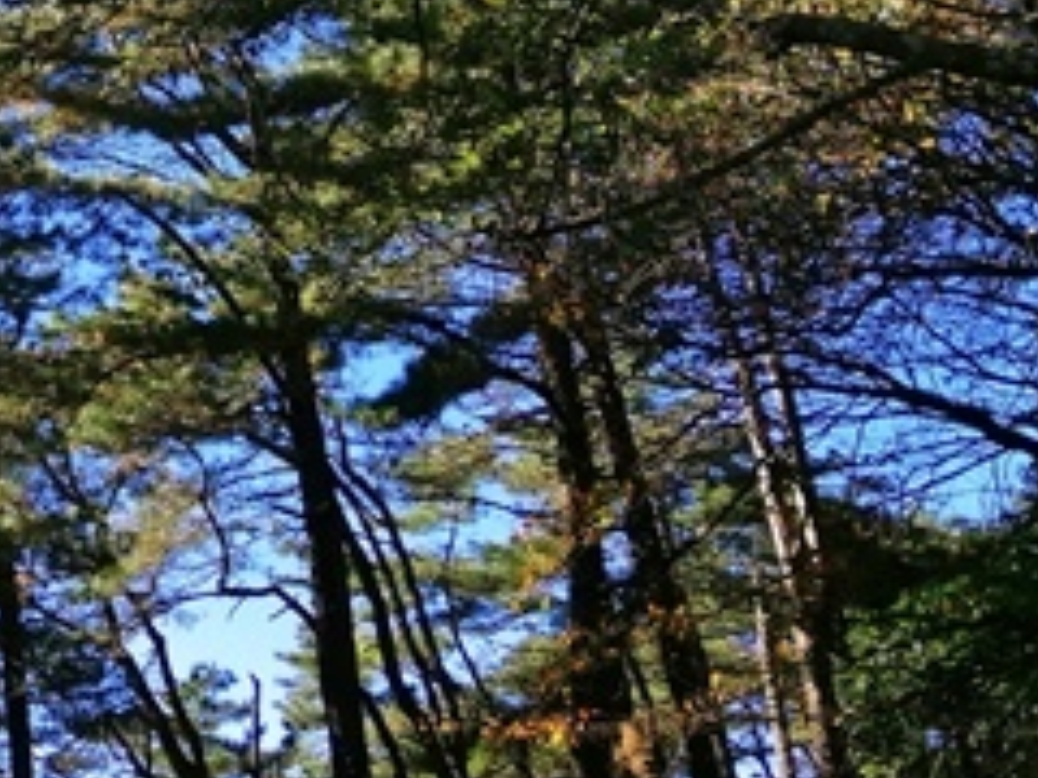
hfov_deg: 27.0
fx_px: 1949
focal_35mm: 65
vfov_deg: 21.8
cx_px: -147
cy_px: 0
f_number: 2.2
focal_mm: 3.81
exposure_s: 1/377
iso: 50
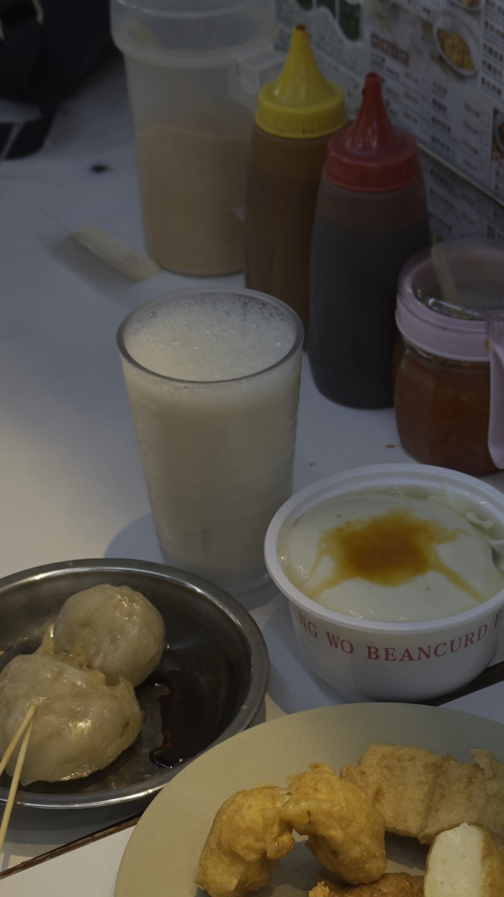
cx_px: 365
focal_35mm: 74
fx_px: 1758
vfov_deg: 28.5
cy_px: 571
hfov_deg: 16.3
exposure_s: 1/100
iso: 50
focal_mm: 6.76
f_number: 1.78
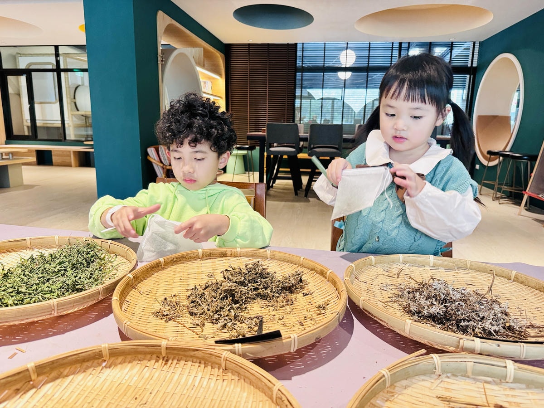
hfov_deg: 71.6
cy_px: 204
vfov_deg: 56.8
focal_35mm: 24
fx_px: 377
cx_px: 272
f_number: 1.78
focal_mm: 6.86
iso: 400
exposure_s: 1/60
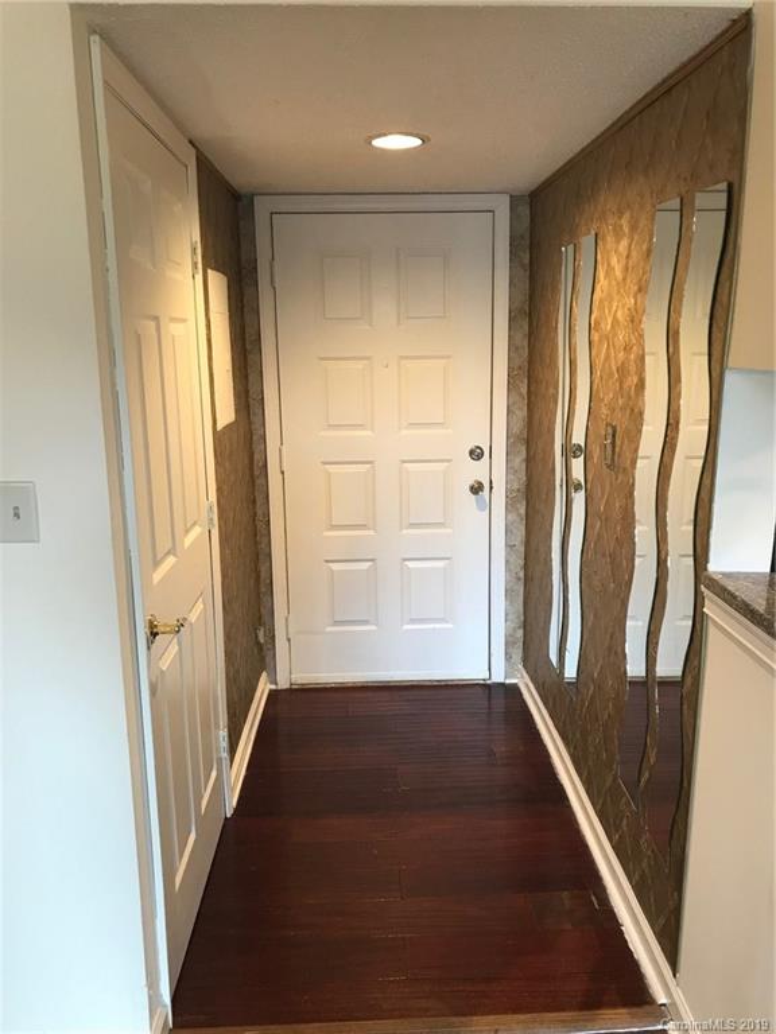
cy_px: 517
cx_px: 388
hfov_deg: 49.7
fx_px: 837
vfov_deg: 63.4
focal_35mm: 28
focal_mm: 3.99
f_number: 1.8
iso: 40
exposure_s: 1/15
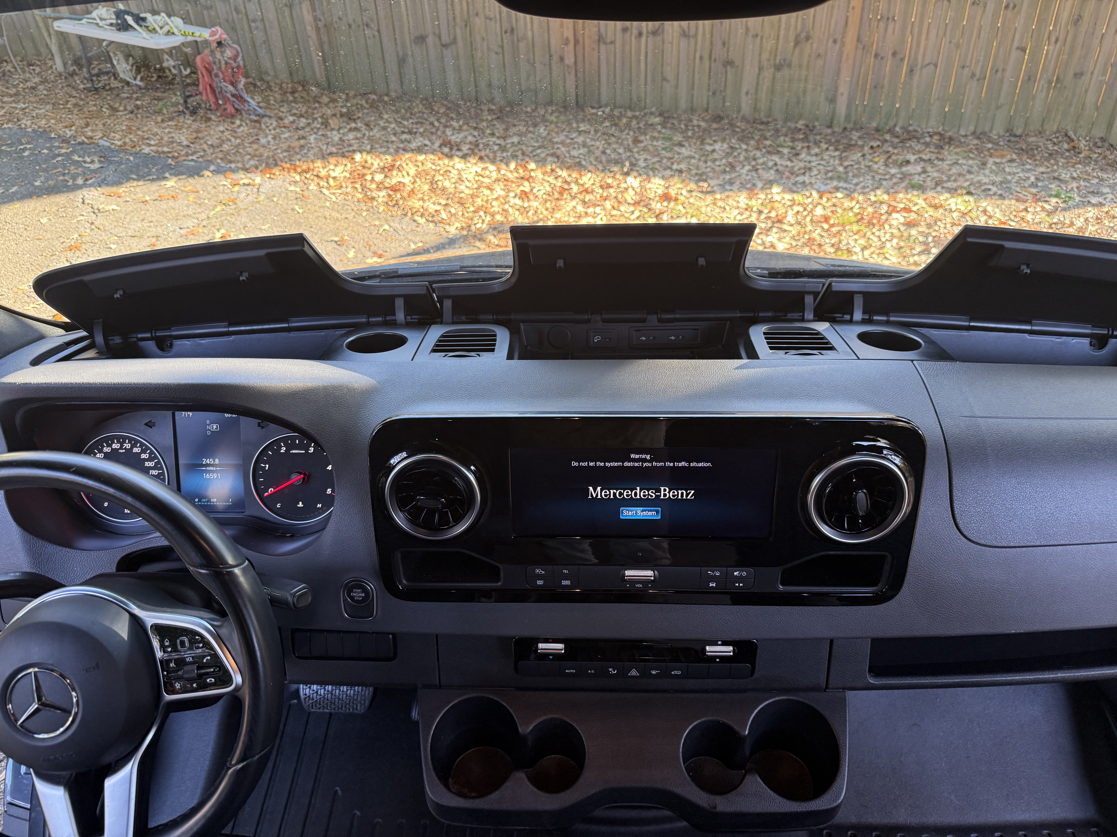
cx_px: 558
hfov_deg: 71.6
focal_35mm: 24
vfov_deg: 56.8
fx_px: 774
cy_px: 418
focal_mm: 6.76
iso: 200
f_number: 1.78
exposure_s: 1/87
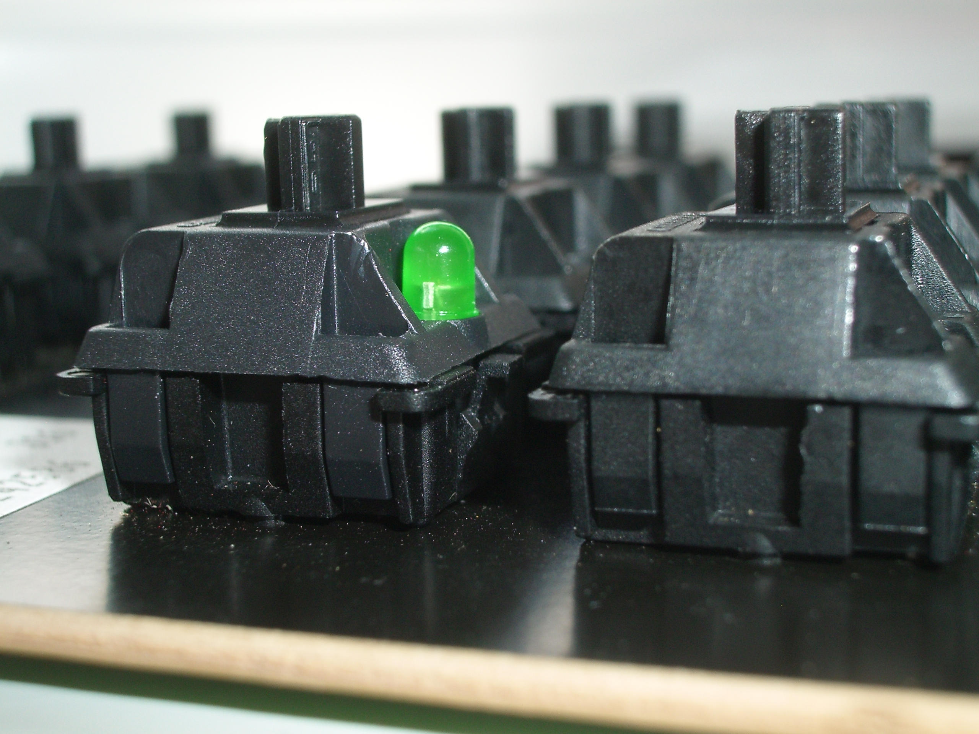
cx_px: 490
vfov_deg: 23.7
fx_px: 1753
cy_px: 367
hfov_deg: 31.2
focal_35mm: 62
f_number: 5.6
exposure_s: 1/60
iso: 80
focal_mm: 10.2
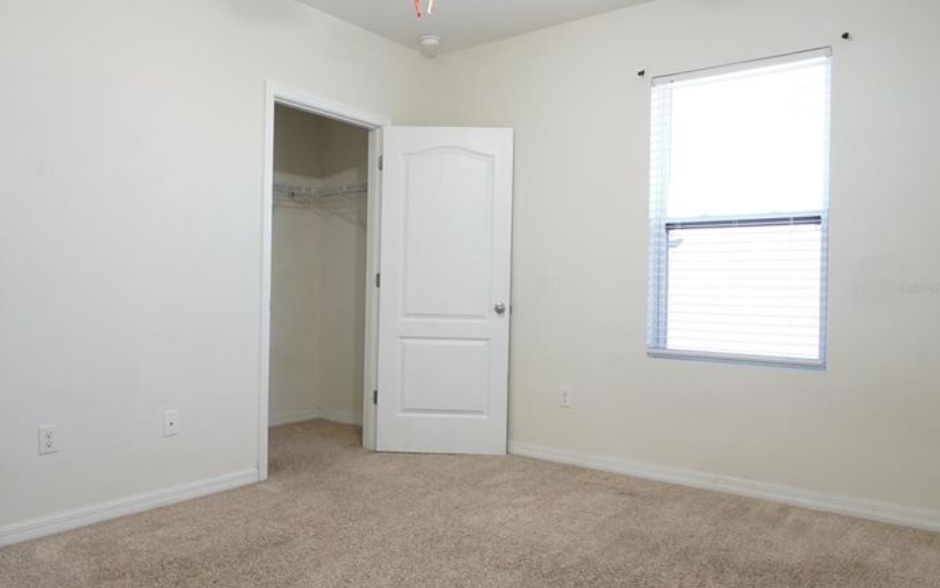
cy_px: 289
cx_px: 471
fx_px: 641
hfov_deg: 72.5
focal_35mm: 25
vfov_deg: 49.3
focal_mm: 16
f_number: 11
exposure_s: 1/30
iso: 2000
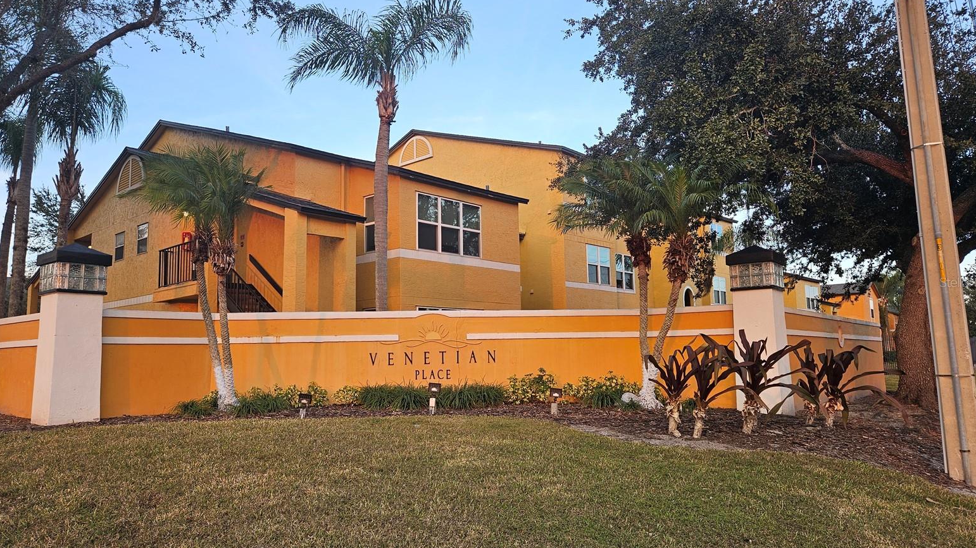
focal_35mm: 26
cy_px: 282
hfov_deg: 71.9
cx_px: 493
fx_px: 673
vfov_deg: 44.4
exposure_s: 1/172
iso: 25
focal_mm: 5.4
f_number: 1.8
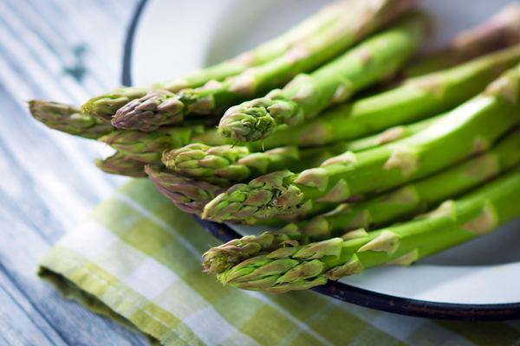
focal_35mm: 150
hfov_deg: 13.7
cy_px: 173
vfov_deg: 9.1
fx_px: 2166
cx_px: 260
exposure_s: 1/320
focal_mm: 100
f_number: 3.2
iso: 100
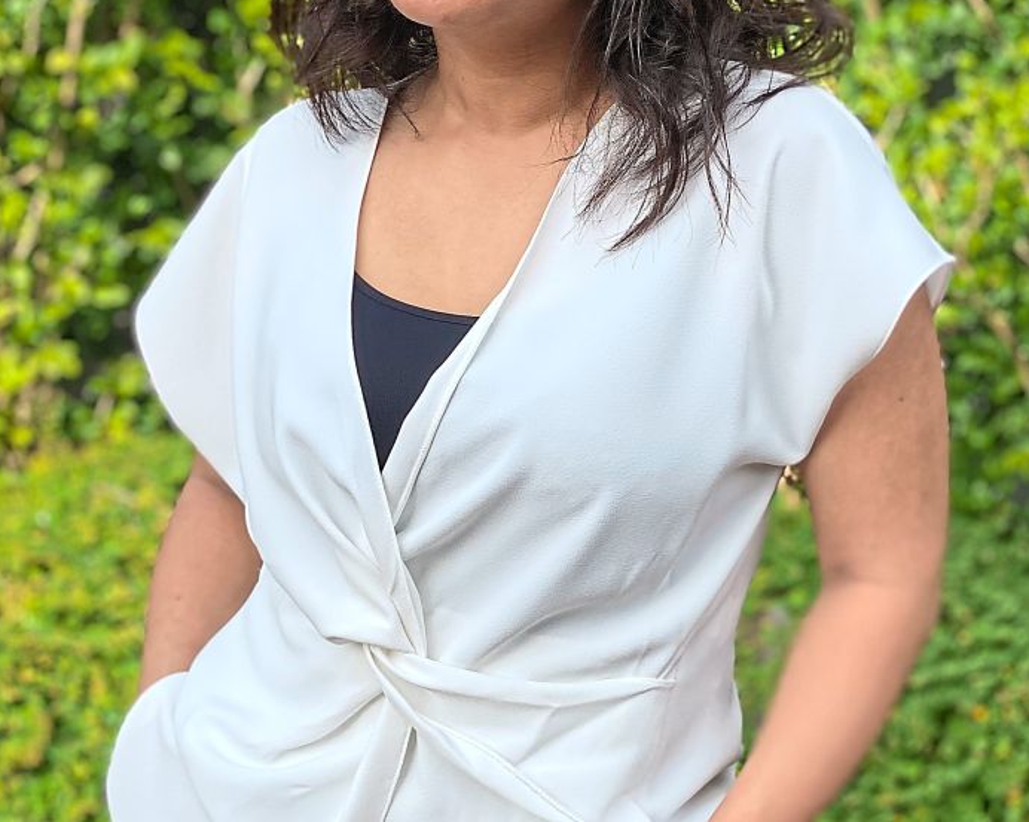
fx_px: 2770
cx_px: 514
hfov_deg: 21.0
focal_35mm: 91
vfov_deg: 16.9
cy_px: 388
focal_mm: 6
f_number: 2
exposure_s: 1/639
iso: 20
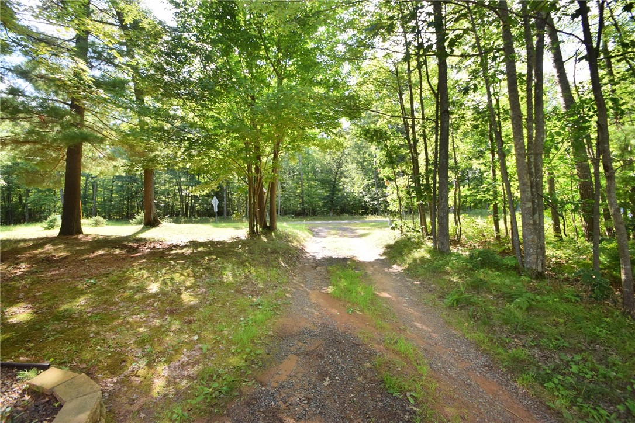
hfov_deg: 100.4
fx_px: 265
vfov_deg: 77.3
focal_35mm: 15
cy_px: 212
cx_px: 318
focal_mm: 10
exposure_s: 1/200
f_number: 5.6
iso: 320
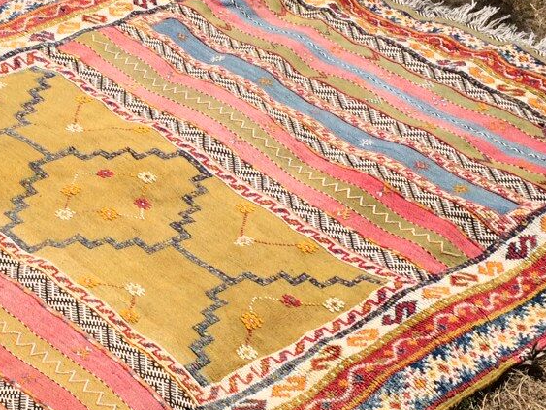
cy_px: 317
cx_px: 55
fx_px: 1326
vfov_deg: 17.5
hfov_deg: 22.7
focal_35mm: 84
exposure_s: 1/3165
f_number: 2.2
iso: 32
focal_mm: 4.15
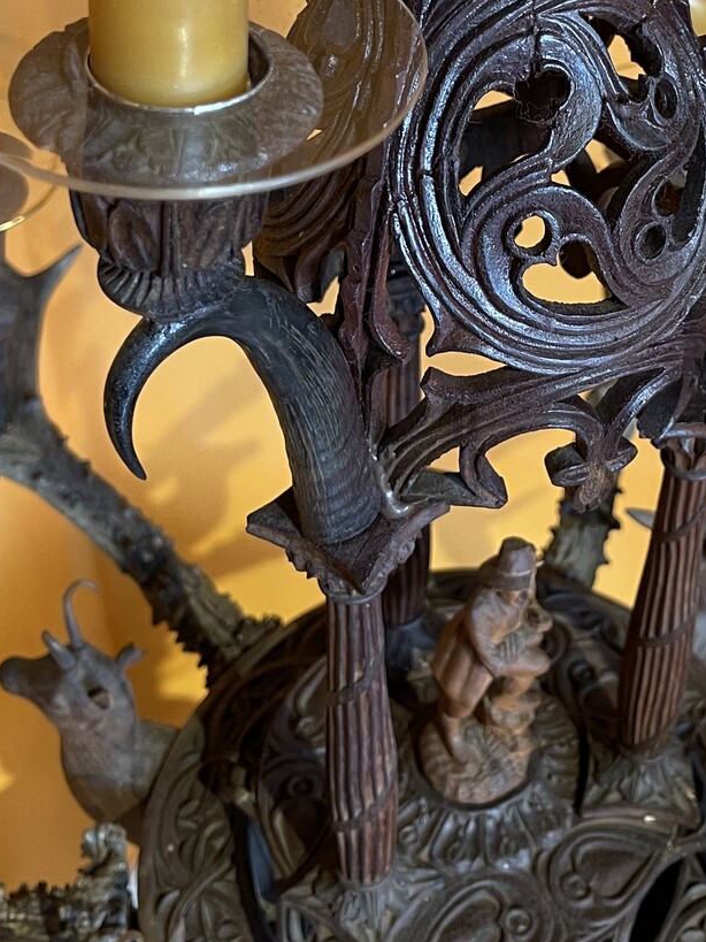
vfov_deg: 32.7
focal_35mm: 57
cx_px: 551
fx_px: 1550
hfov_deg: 25.3
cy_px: 171
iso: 125
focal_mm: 5.1
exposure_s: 1/50
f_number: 1.6
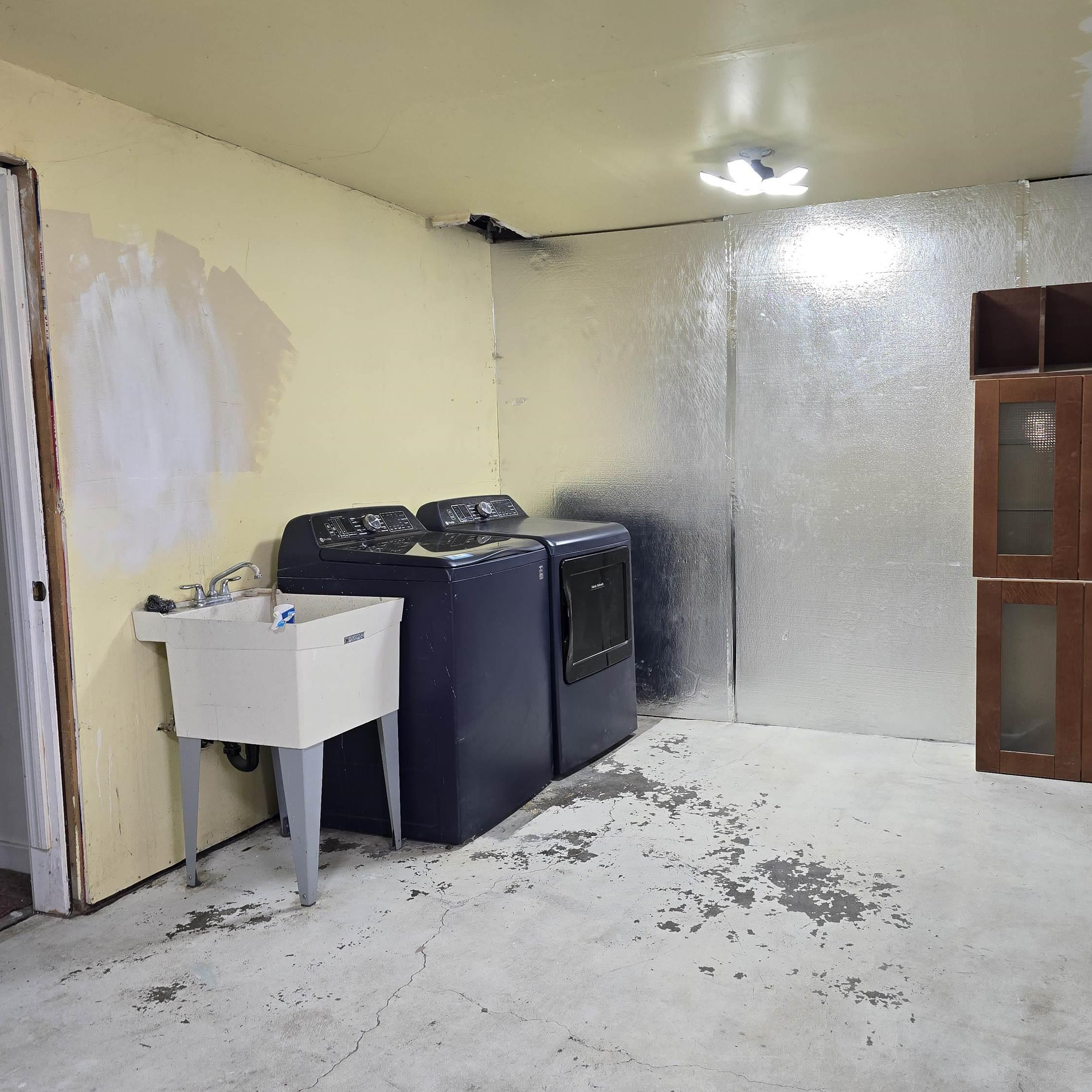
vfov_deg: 57.3
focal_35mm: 28
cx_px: 641
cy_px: 562
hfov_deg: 57.0
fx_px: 999
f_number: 1.7
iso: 50
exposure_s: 1/60
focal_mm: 6.3
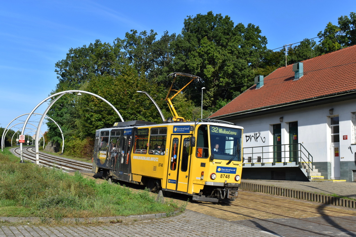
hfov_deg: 47.9
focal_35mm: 40
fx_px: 401
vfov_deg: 33.0
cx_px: 178
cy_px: 118
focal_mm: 27
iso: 200
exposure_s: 1/400
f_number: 10
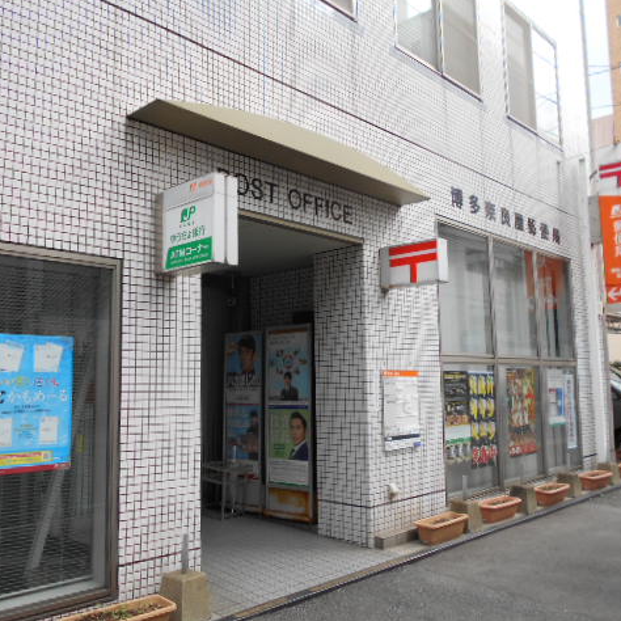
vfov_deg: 52.5
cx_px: 284
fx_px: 629
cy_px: 309
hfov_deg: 52.5
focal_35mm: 31
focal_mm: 4.6
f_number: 3.2
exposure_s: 1/160
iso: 80
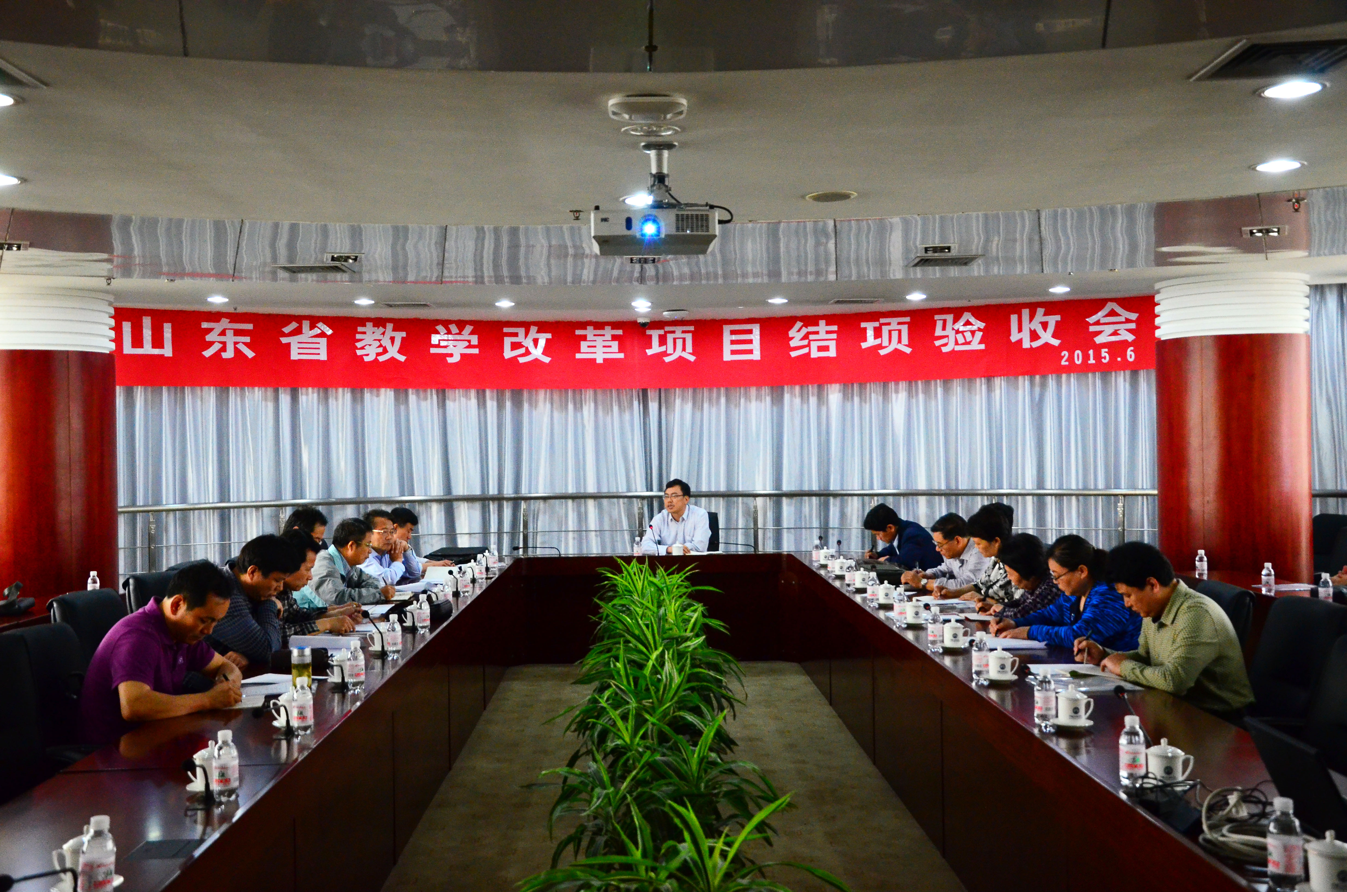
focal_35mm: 38
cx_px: 674
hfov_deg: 51.4
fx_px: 1400
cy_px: 446
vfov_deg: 35.3
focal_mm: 25
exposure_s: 1/160
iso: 3200
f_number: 5
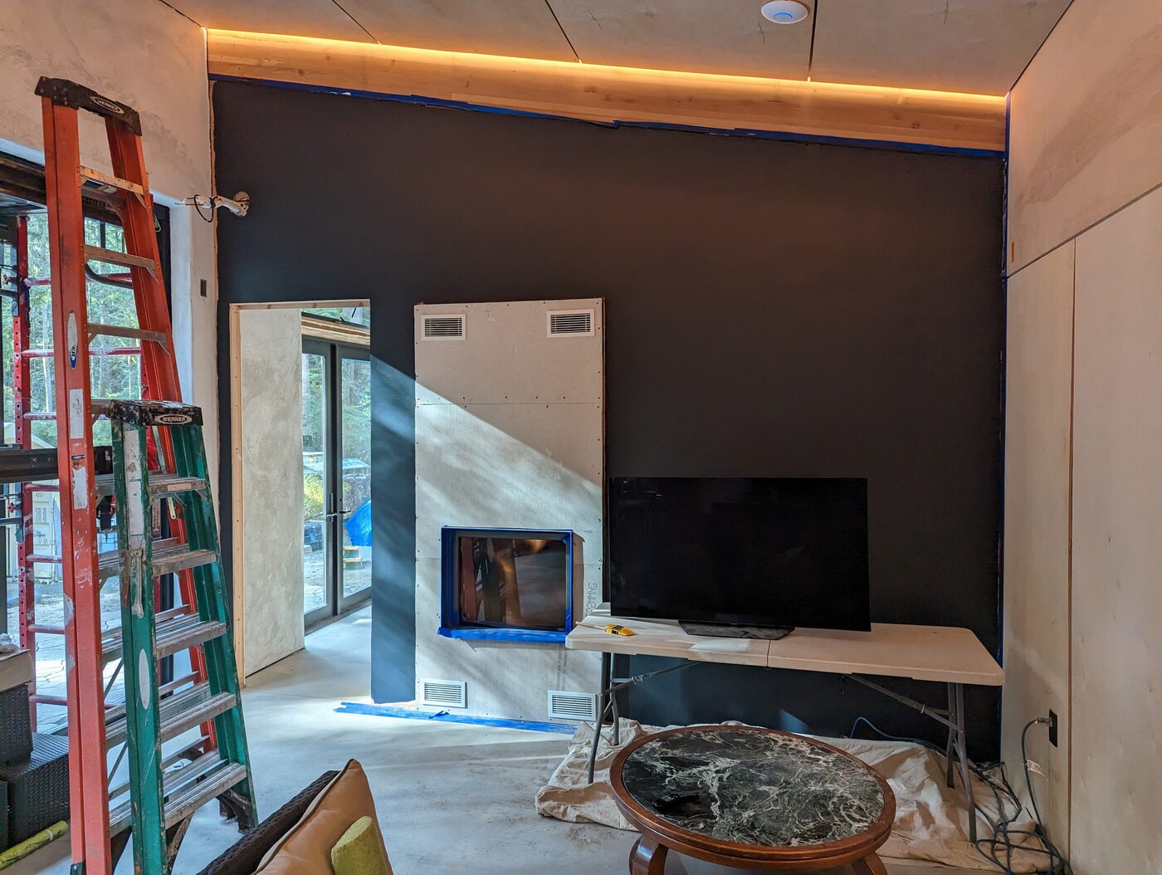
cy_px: 438
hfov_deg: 71.5
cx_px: 581
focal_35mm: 24
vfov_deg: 56.9
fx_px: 807
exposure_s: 1/120
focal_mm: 6.81
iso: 138
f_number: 1.85
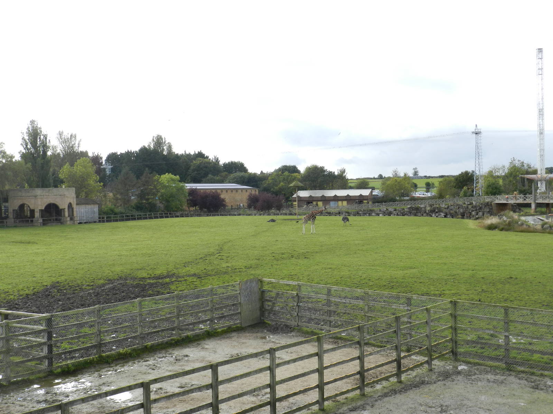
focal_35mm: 46
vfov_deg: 31.5
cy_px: 207
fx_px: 735
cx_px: 276
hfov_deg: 41.2
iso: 160
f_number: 4.2
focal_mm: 8.1
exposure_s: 1/320
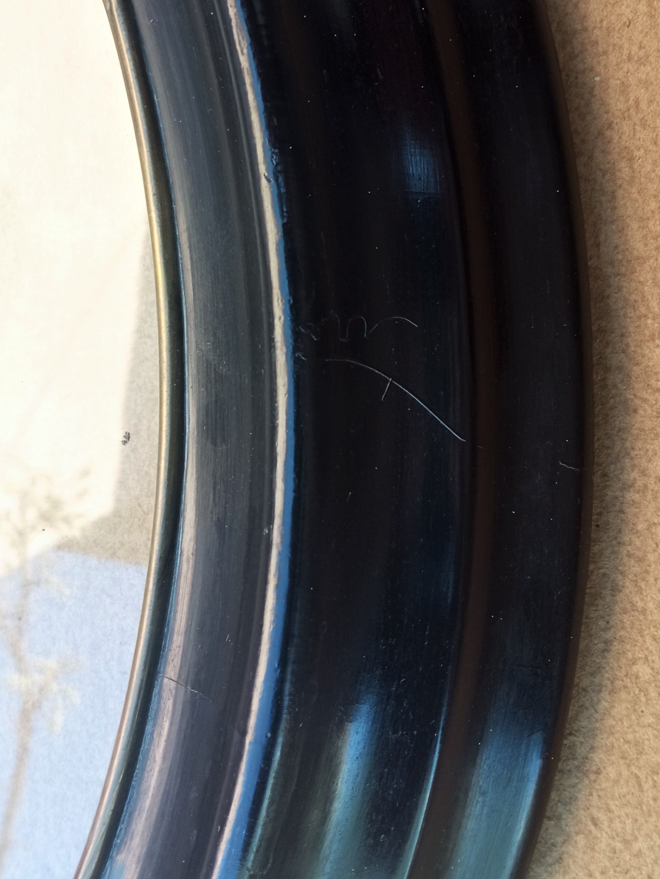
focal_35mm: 41
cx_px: 299
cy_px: 267
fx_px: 1042
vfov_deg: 44.8
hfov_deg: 35.1
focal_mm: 3.79
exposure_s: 1/50
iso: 122
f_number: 2.2
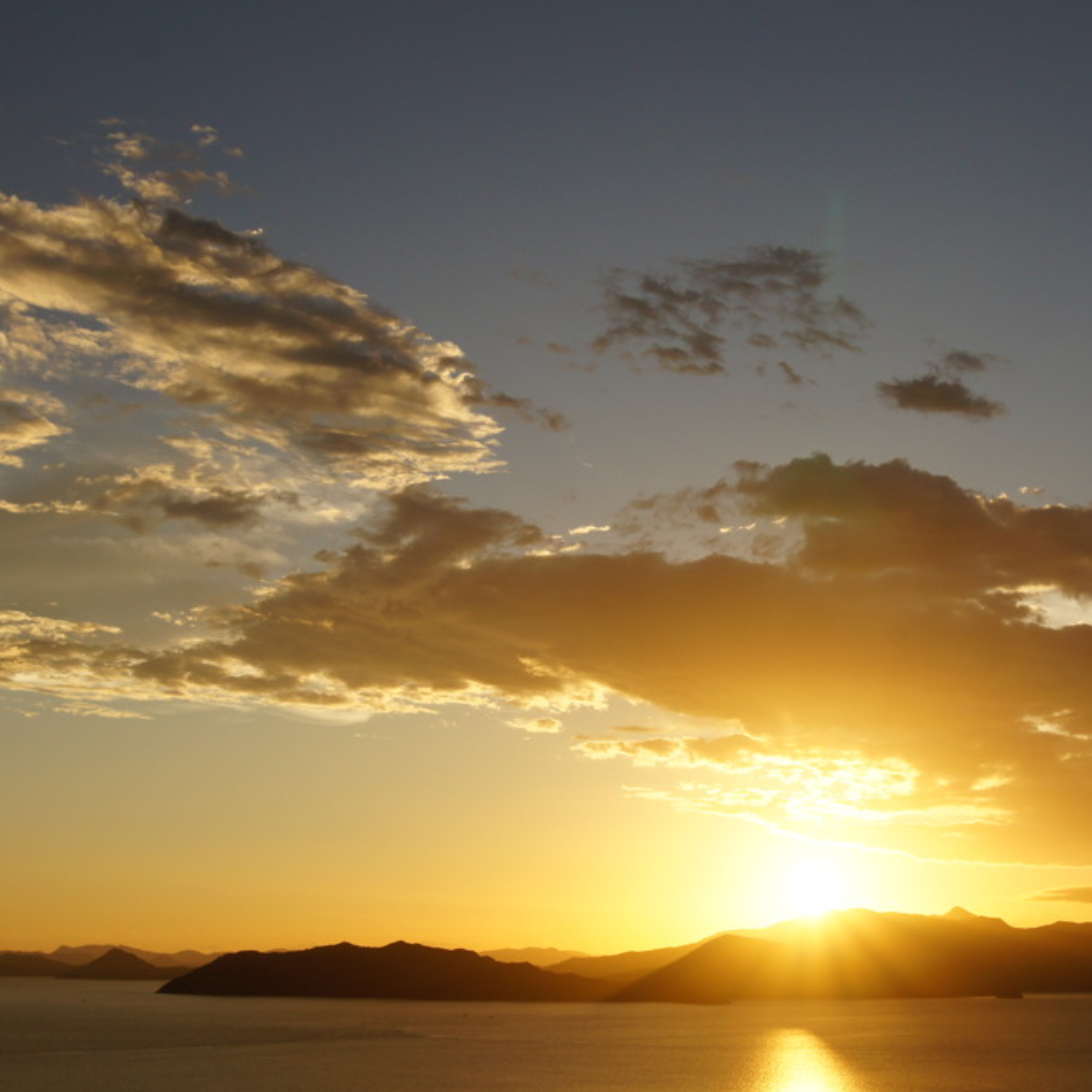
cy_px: 545
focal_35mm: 50
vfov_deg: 34.0
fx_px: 1785
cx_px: 821
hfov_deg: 33.3
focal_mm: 26
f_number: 11
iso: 200
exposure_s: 1/400
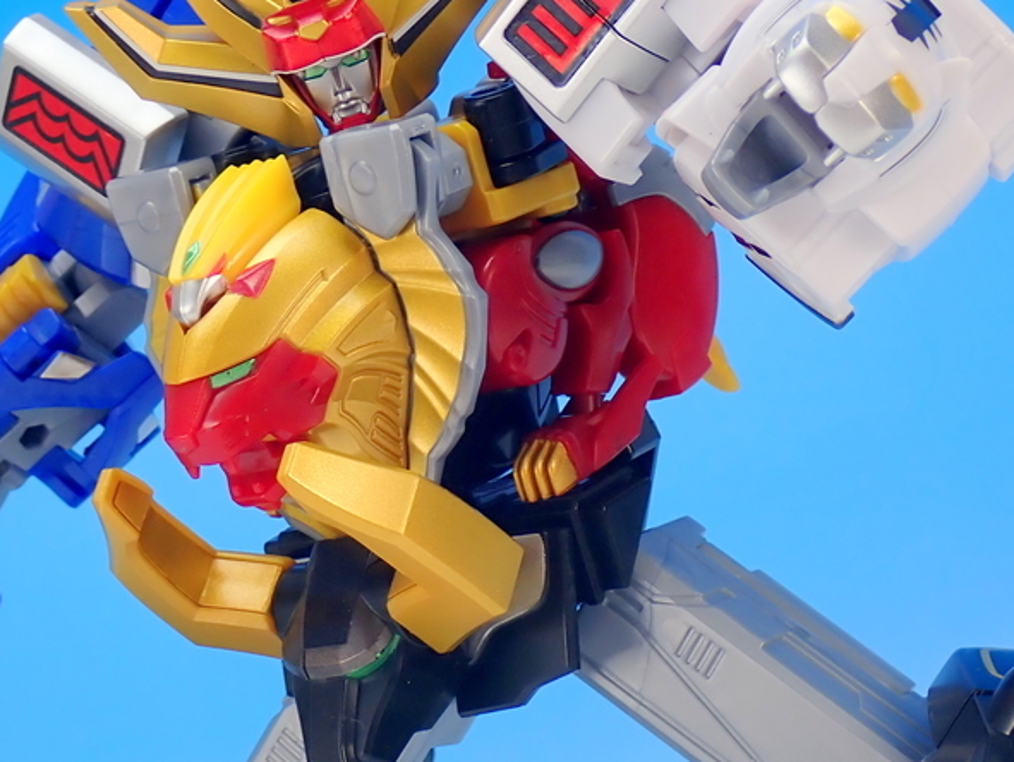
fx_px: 3400
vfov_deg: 12.8
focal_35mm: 116
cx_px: 436
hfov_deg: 17.0
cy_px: 400
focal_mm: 11.88
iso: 100
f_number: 14
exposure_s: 1.3
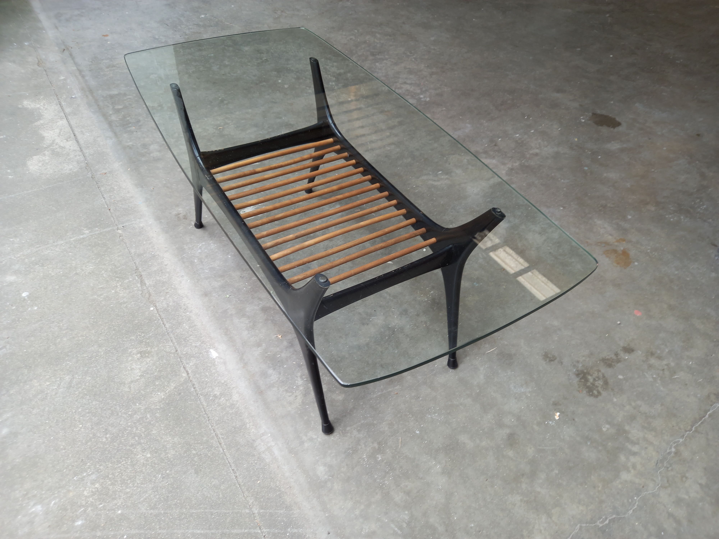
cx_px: 360
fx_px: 519
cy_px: 270
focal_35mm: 25
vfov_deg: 54.9
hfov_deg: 69.4
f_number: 2
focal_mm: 4.6
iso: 25
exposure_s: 1/50
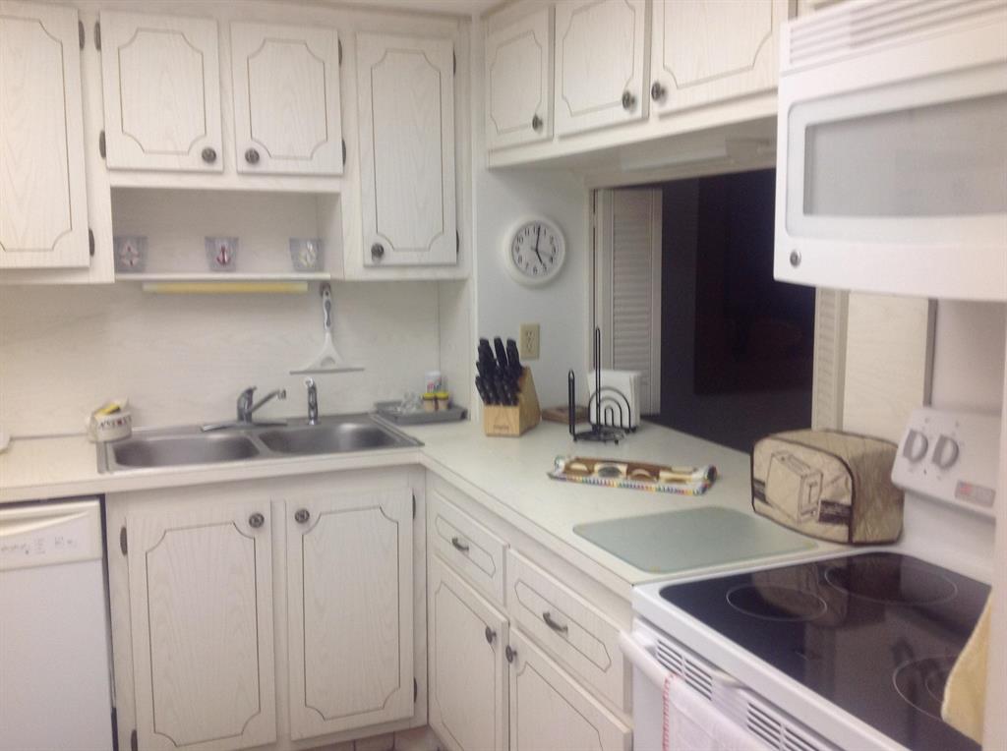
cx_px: 504
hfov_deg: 52.7
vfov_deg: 40.6
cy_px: 376
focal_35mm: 35
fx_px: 1016
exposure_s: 1/15
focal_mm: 4.28
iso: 64
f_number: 2.4
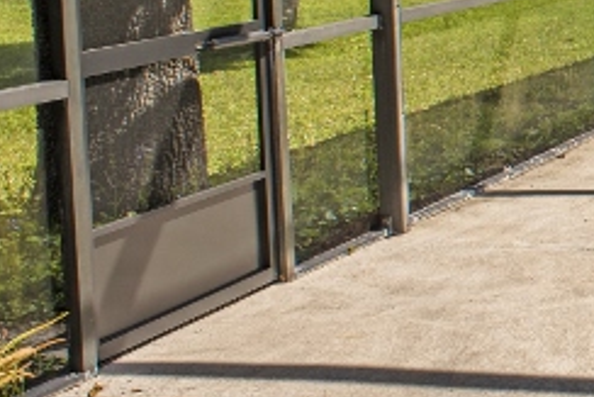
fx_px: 1387
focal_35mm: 84
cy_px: -17
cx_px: 1113
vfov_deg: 15.9
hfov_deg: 18.2
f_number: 9
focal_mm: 20
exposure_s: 1/200
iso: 100
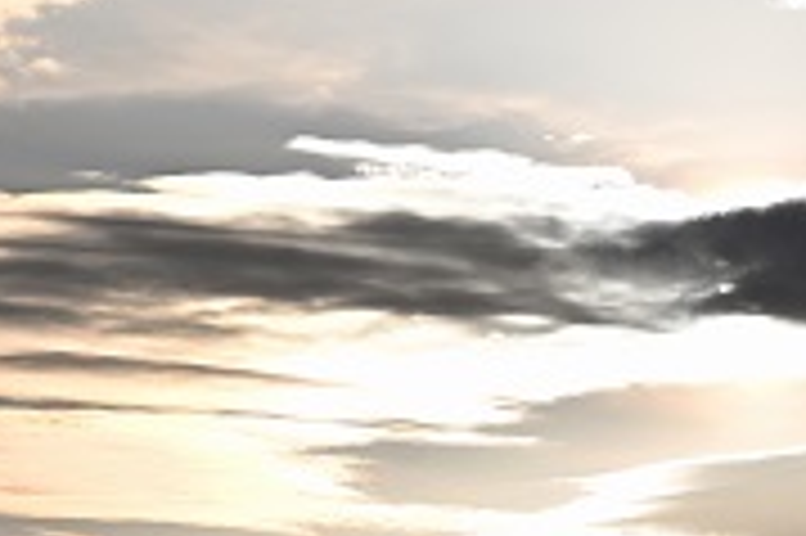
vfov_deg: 3.7
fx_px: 8321
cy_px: 1004
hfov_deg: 5.5
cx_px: 1031
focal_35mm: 372
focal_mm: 70
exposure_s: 1/1250
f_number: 9
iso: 100
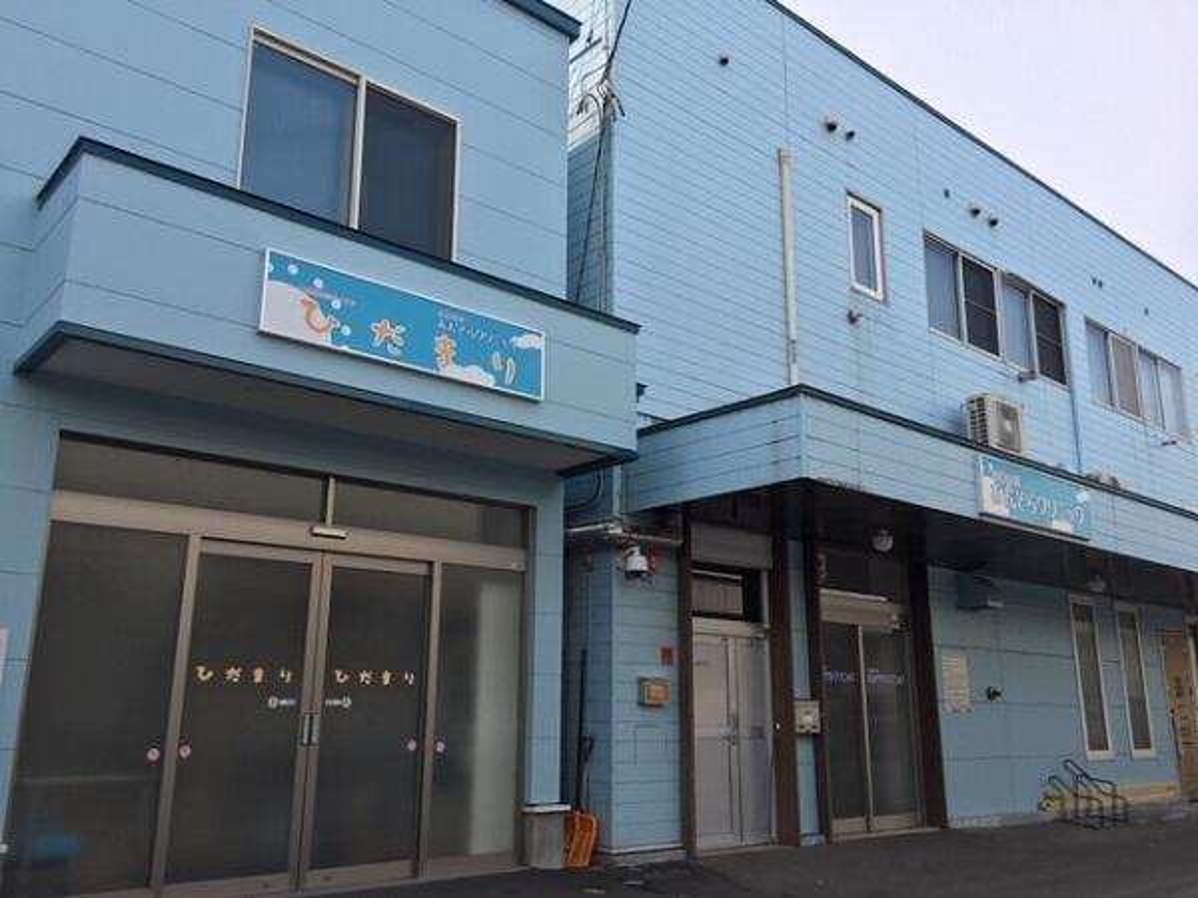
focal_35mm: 29
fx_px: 1004
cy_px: 449
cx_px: 599
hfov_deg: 61.7
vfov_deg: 48.2
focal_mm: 4.15
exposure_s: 1/569
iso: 25
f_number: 2.2
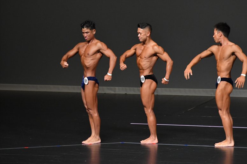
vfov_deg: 4.4
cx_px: 124
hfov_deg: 6.5
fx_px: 2160
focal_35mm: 315
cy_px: 82
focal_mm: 210
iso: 4000
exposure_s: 1/400
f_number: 5.6
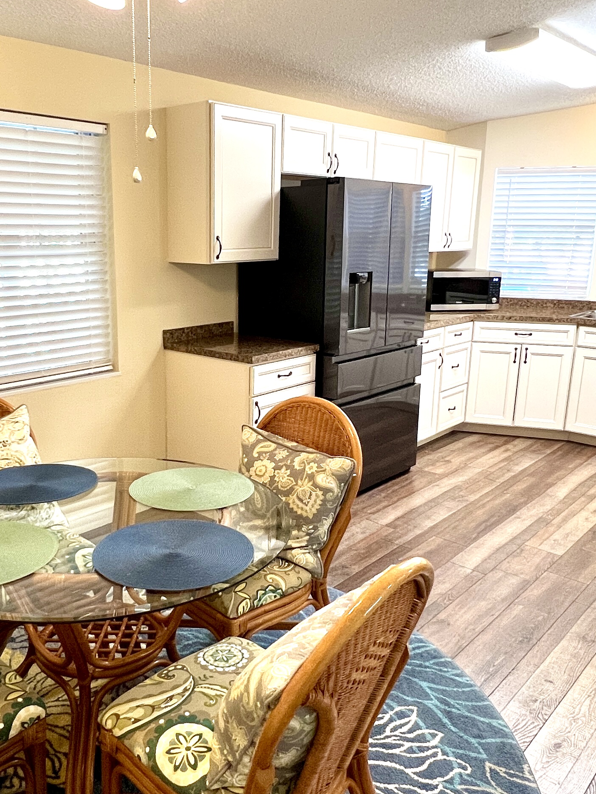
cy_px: 398
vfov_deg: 63.4
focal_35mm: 28
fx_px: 643
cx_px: 217
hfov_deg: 49.2
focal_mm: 1.57
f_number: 1.8
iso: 160
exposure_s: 1/120
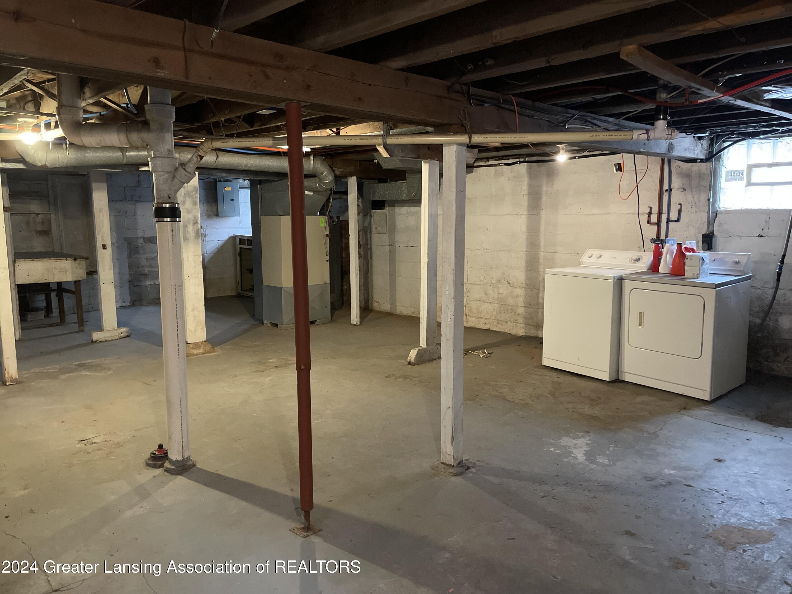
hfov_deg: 67.3
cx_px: 396
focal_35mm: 26
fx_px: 595
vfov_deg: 53.1
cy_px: 297
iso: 800
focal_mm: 4.2
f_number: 1.6
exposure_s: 1/30
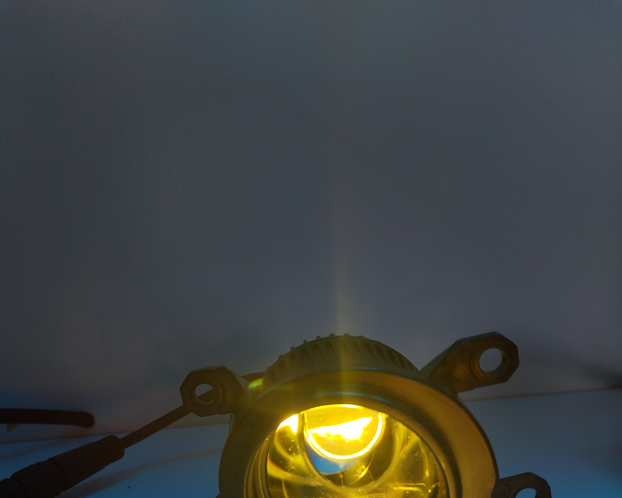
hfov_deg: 52.8
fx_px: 626
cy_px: 410
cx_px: 310
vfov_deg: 41.2
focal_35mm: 34
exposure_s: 1/873
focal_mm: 4.75
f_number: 1.8
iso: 100
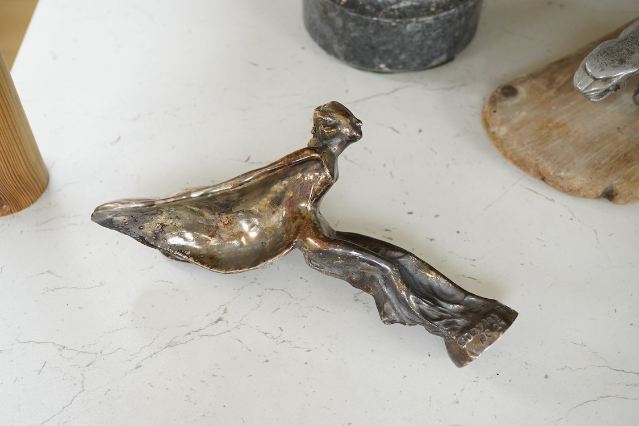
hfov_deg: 43.6
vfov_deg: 29.9
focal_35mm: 45
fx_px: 799
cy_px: 213
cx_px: 320
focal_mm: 30
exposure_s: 1/160
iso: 2500
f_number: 8
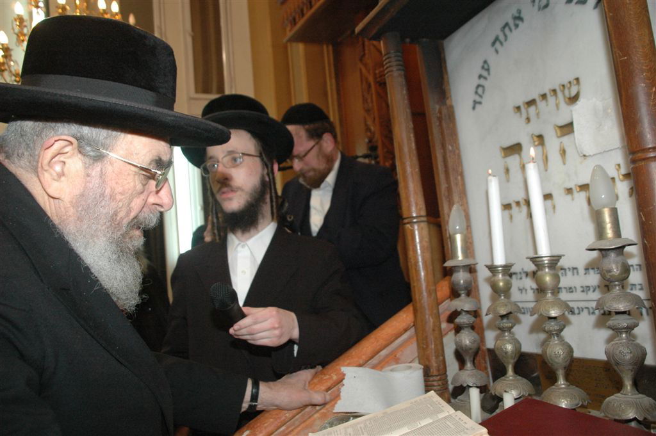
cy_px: 218
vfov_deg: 39.9
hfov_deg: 57.3
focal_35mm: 33
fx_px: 601
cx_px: 328
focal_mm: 22
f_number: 5.6
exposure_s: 1/125
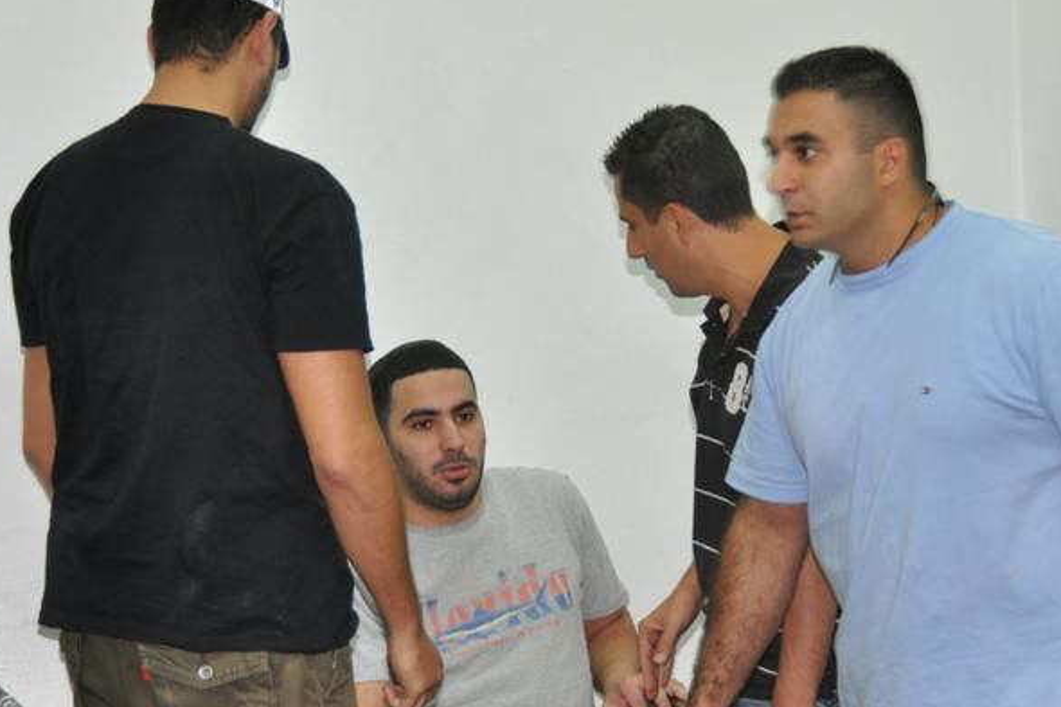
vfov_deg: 10.5
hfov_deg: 15.8
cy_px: 457
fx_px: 3830
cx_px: 635
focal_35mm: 130
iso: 800
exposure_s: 1/60
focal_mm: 50
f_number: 4.8
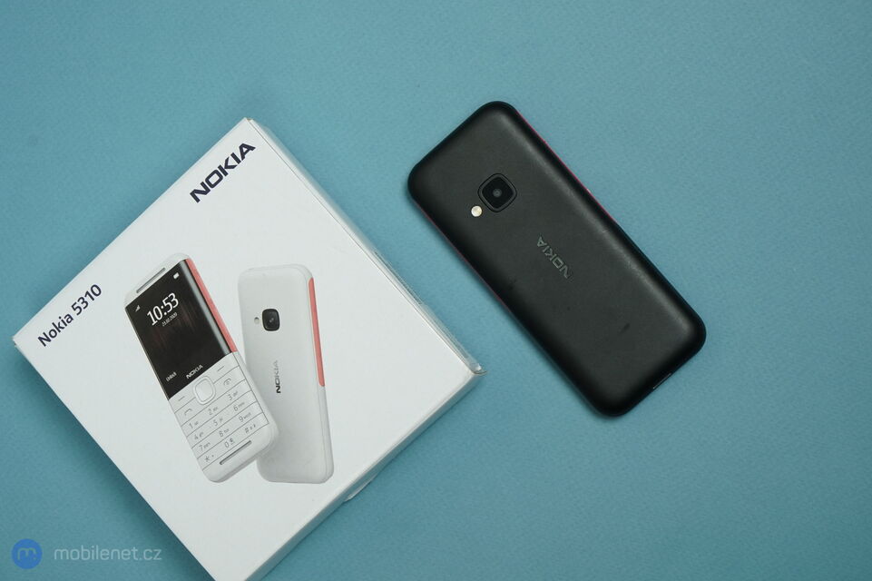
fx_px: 1380
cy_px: 290
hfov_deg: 35.1
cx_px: 436
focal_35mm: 57
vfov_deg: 23.8
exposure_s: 1/125
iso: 1250
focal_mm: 57
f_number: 7.1
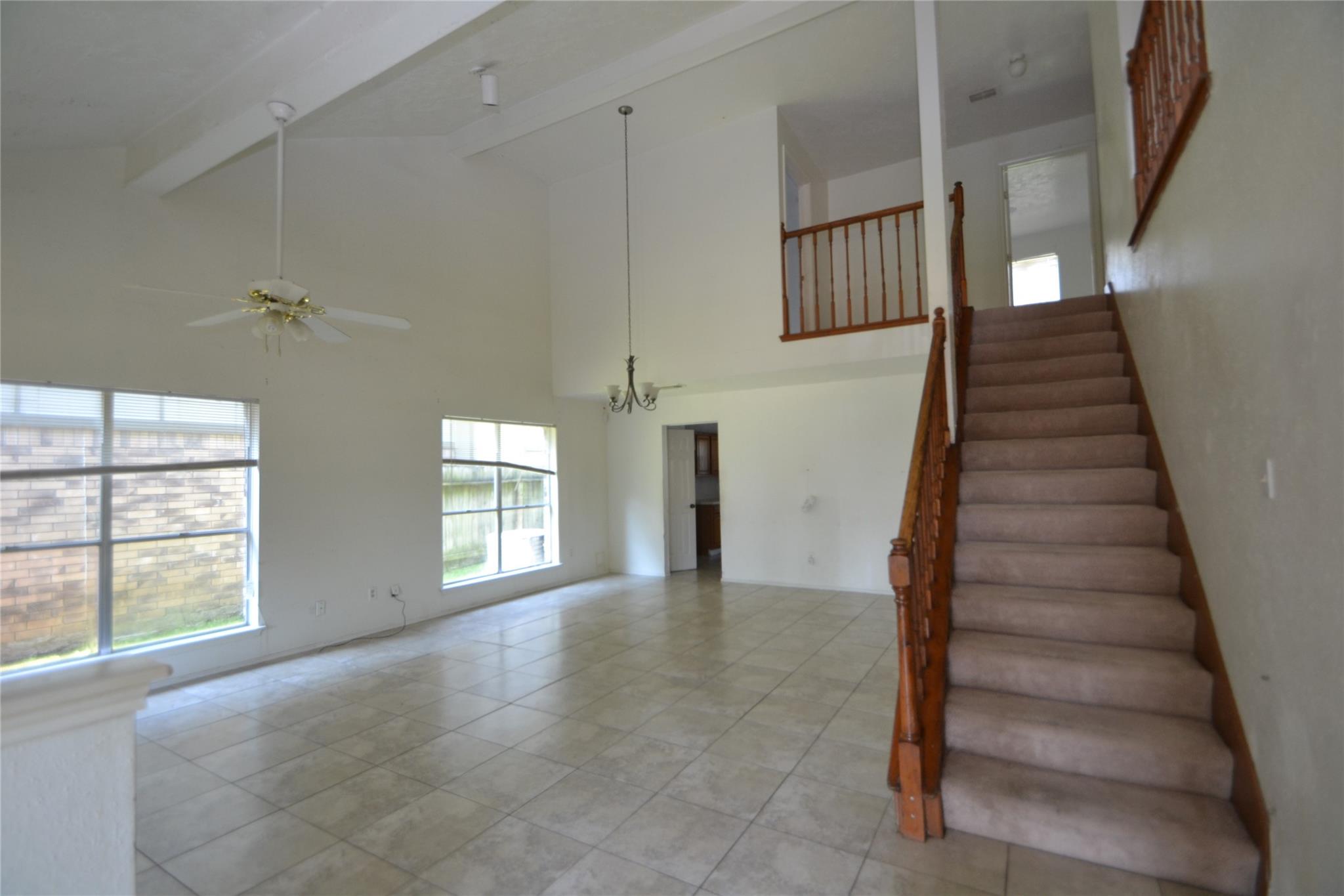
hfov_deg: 100.4
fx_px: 560
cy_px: 448
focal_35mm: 15
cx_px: 672
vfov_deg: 77.3
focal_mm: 10
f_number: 4
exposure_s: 1/60
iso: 400
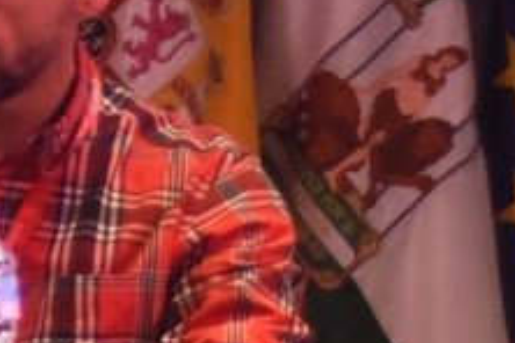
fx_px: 7209
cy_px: 185
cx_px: -719
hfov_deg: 4.0
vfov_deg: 2.7
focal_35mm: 504
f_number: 8
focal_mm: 70
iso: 6400
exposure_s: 1/160
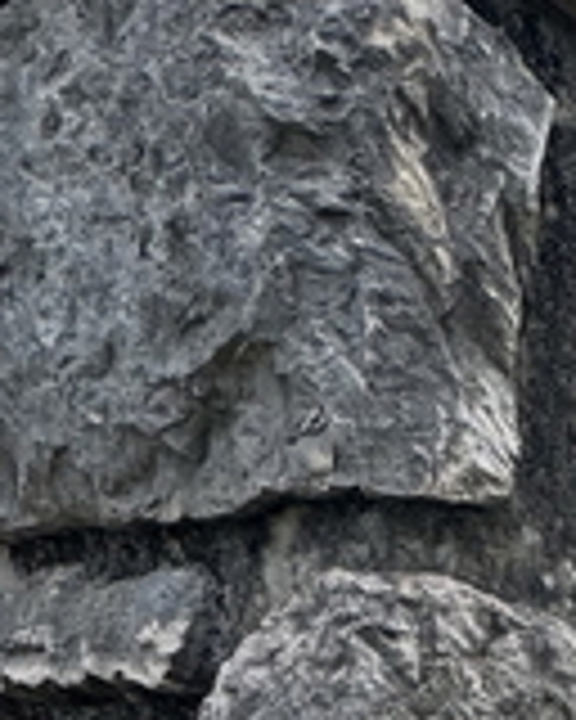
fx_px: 1960
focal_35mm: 92
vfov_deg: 16.6
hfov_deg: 13.2
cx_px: 1314
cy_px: 1364
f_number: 2.2
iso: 40
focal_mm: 2.22
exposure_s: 1/109
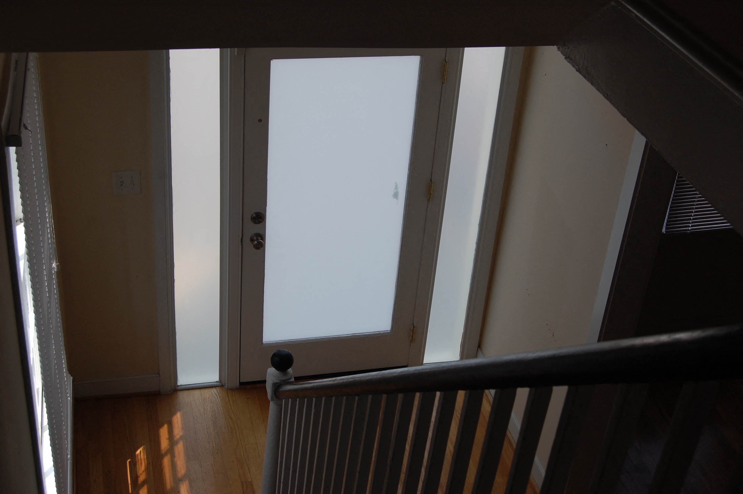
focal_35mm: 51
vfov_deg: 26.4
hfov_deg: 38.9
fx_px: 1052
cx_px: 372
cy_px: 247
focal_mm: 34
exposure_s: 1/200
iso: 200
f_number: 7.1
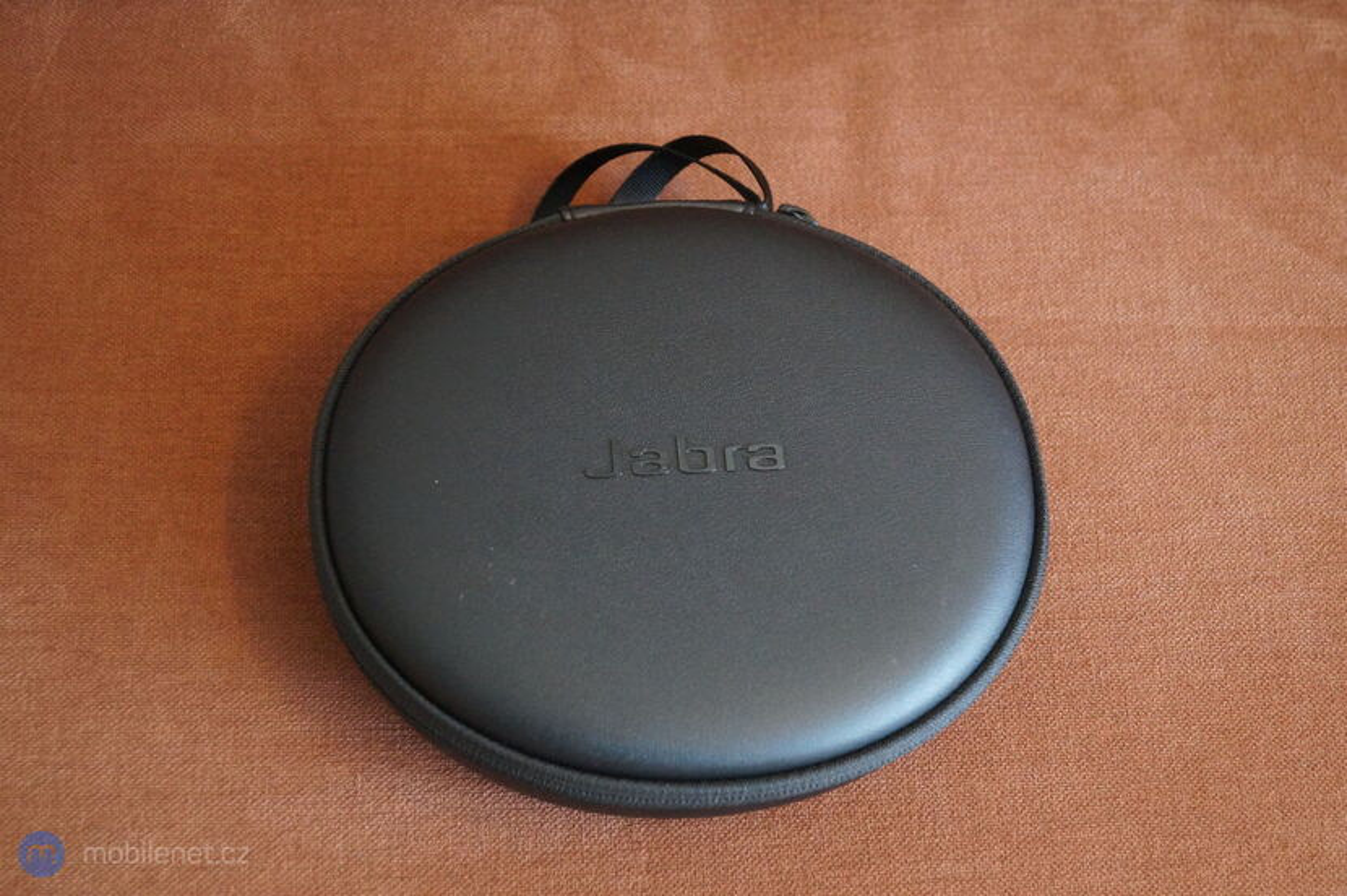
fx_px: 2243
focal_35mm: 60
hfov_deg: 33.4
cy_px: 448
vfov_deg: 22.6
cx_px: 674
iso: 3200
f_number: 5
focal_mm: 40
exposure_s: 1/125
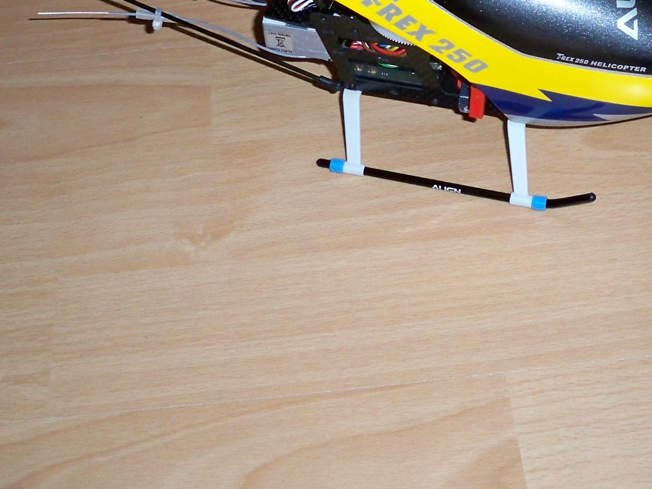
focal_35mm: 78
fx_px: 1469
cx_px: 362
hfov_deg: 25.0
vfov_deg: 18.4
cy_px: -3
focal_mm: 6.3
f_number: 3.1
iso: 200
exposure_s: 1/60
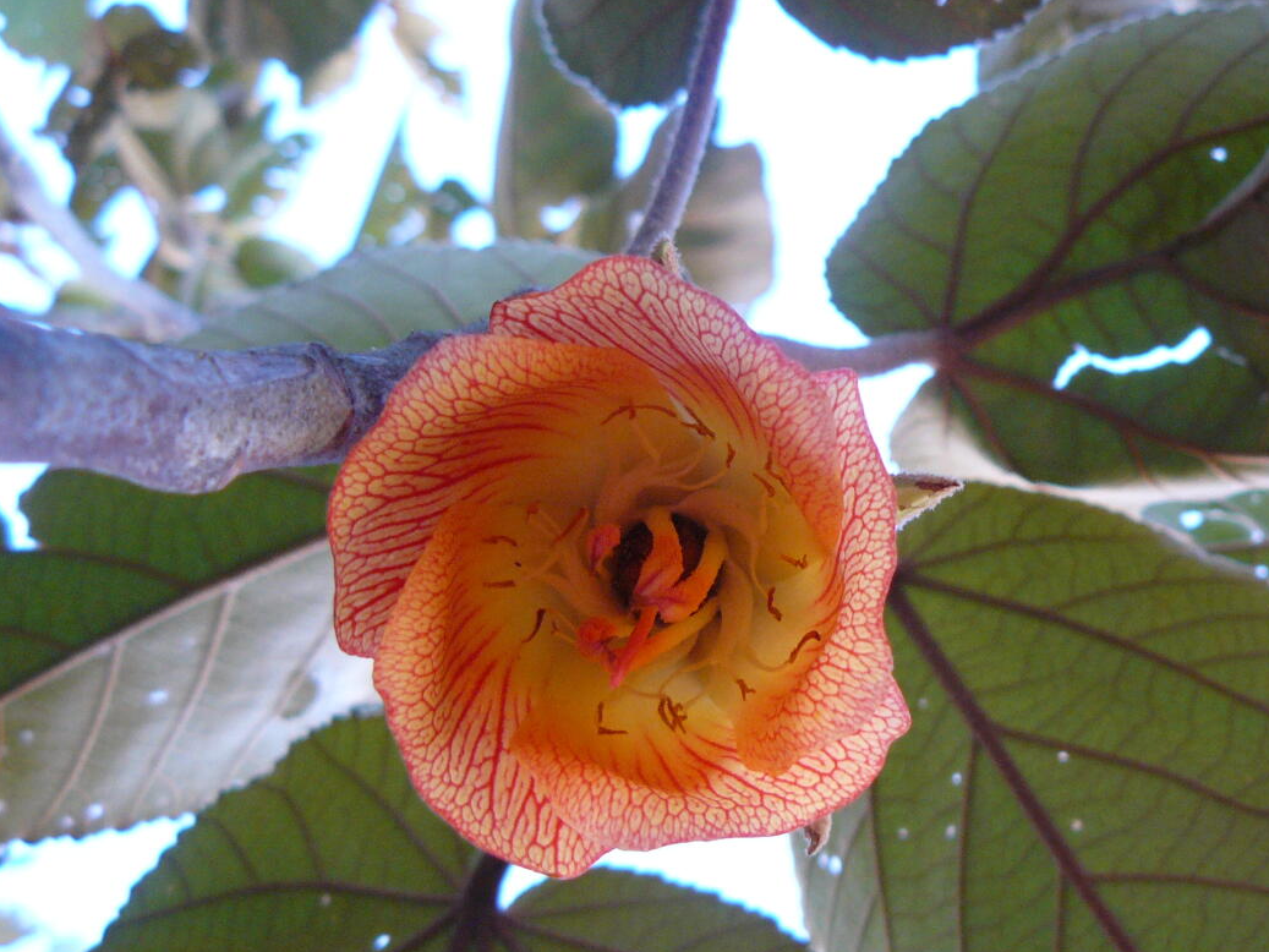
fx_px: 1833
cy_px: 422
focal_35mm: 50
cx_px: 874
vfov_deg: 29.1
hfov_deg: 37.7
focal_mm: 6
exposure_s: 1/60
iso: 200
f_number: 2.8
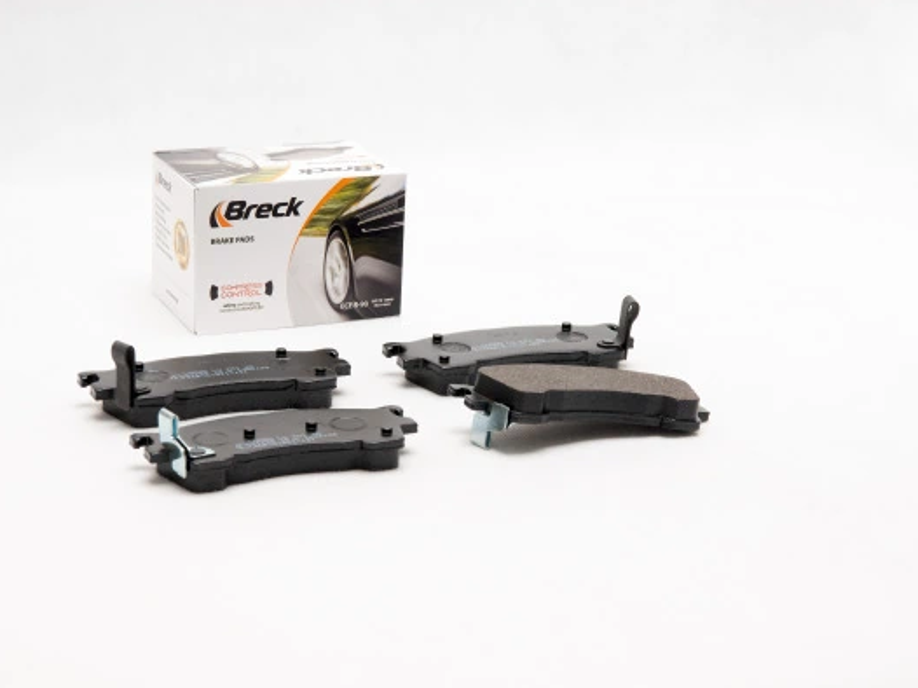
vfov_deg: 16.3
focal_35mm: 91
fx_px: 2400
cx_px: 473
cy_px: 342
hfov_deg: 21.7
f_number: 11
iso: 100
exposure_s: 1/200
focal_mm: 55
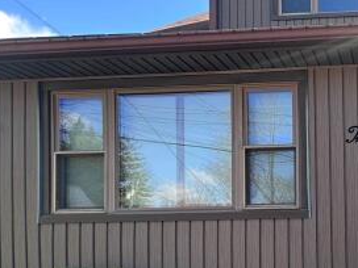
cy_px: 229
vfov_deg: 36.8
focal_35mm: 37
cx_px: 375
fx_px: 383
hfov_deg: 41.9
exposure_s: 1/170
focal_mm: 2.22
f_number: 2.2
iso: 40
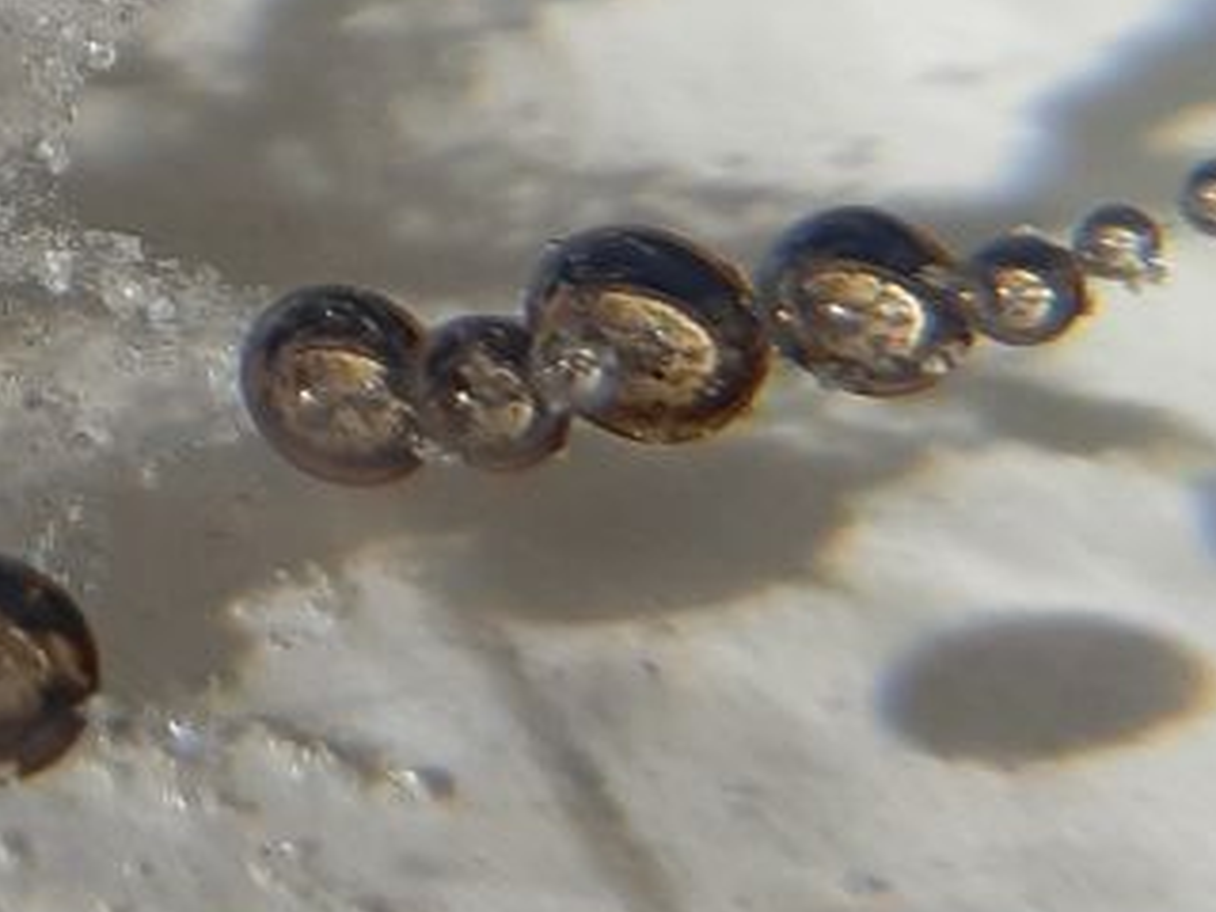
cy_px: -414
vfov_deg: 11.0
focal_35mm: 130
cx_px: -950
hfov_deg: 13.6
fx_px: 4567
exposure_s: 1/5556
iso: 40
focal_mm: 3.93
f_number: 1.7
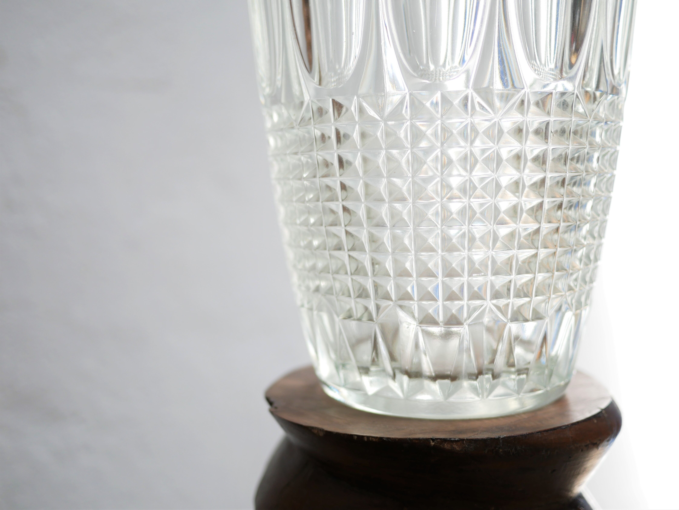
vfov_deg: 36.0
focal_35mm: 40
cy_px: 255
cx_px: 340
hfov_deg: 46.8
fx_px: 785
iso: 200
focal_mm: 20
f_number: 1.7
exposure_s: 1/125
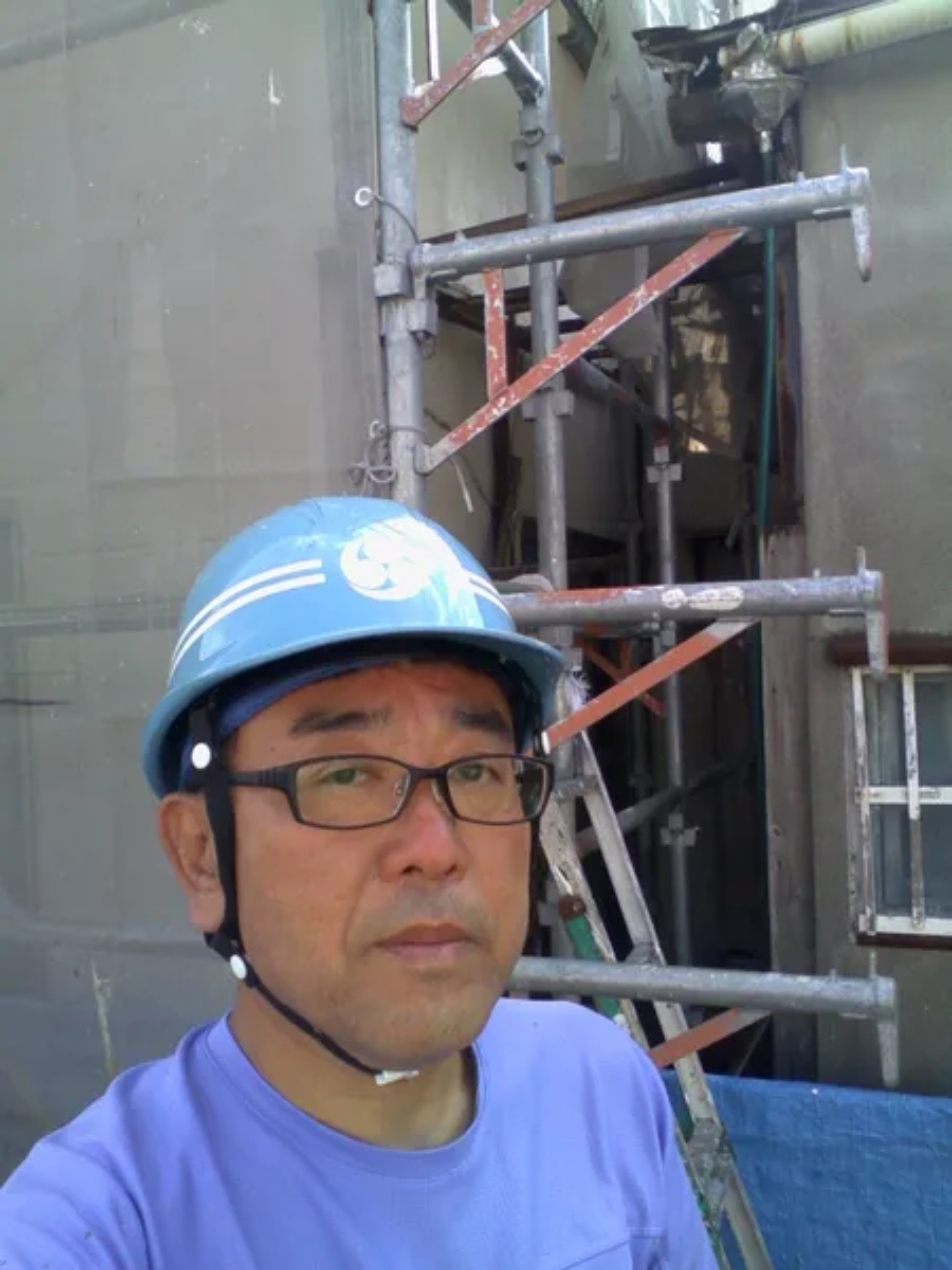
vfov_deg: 56.8
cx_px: 476
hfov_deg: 44.2
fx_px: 1173
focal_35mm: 32
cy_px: 635
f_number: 2.8
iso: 80
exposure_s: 1/161
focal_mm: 2.64
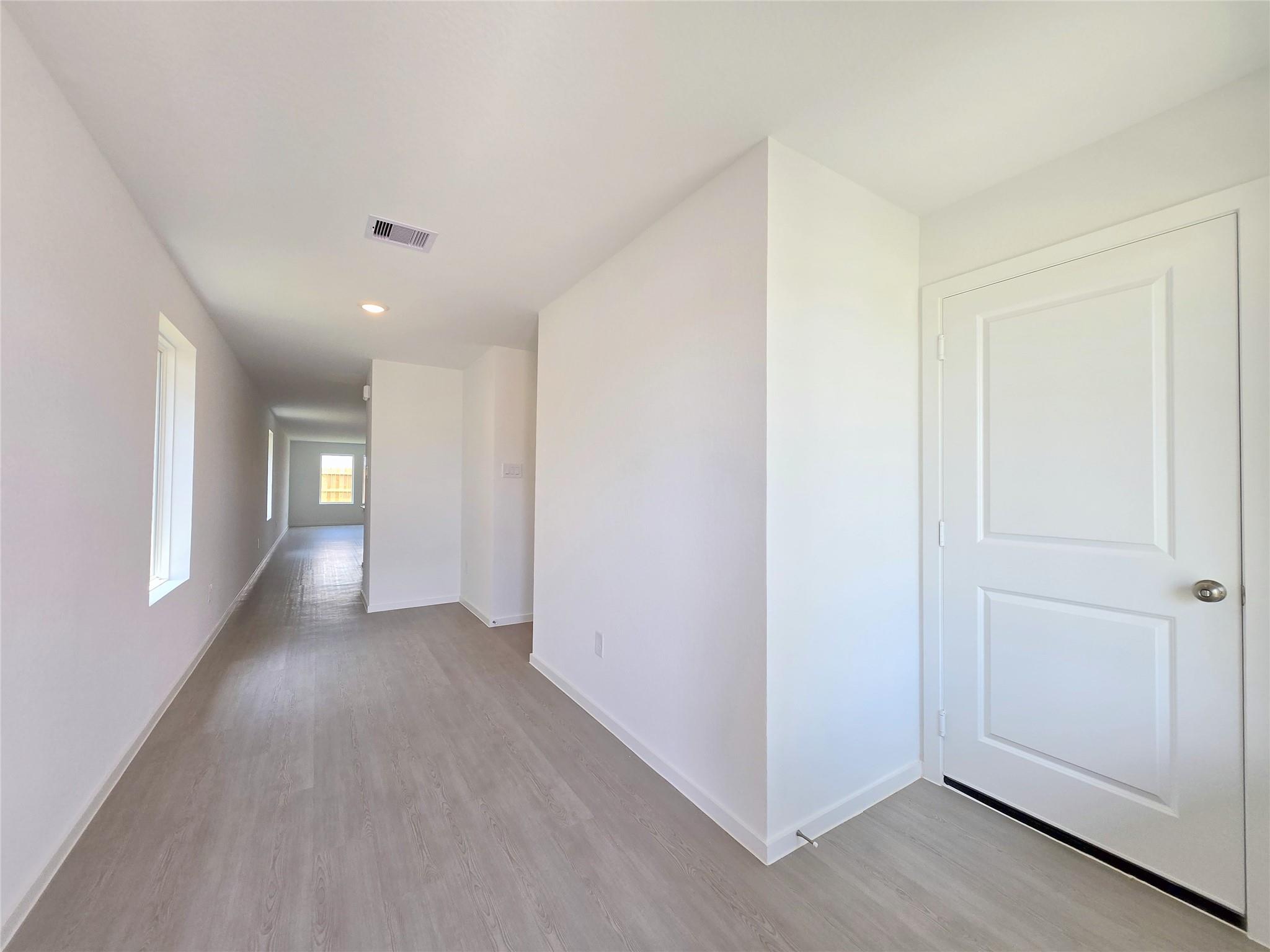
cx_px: 635
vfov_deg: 89.9
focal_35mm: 13
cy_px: 476
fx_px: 477
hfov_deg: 106.2
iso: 40
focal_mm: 1.7
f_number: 2.2
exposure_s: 1/120
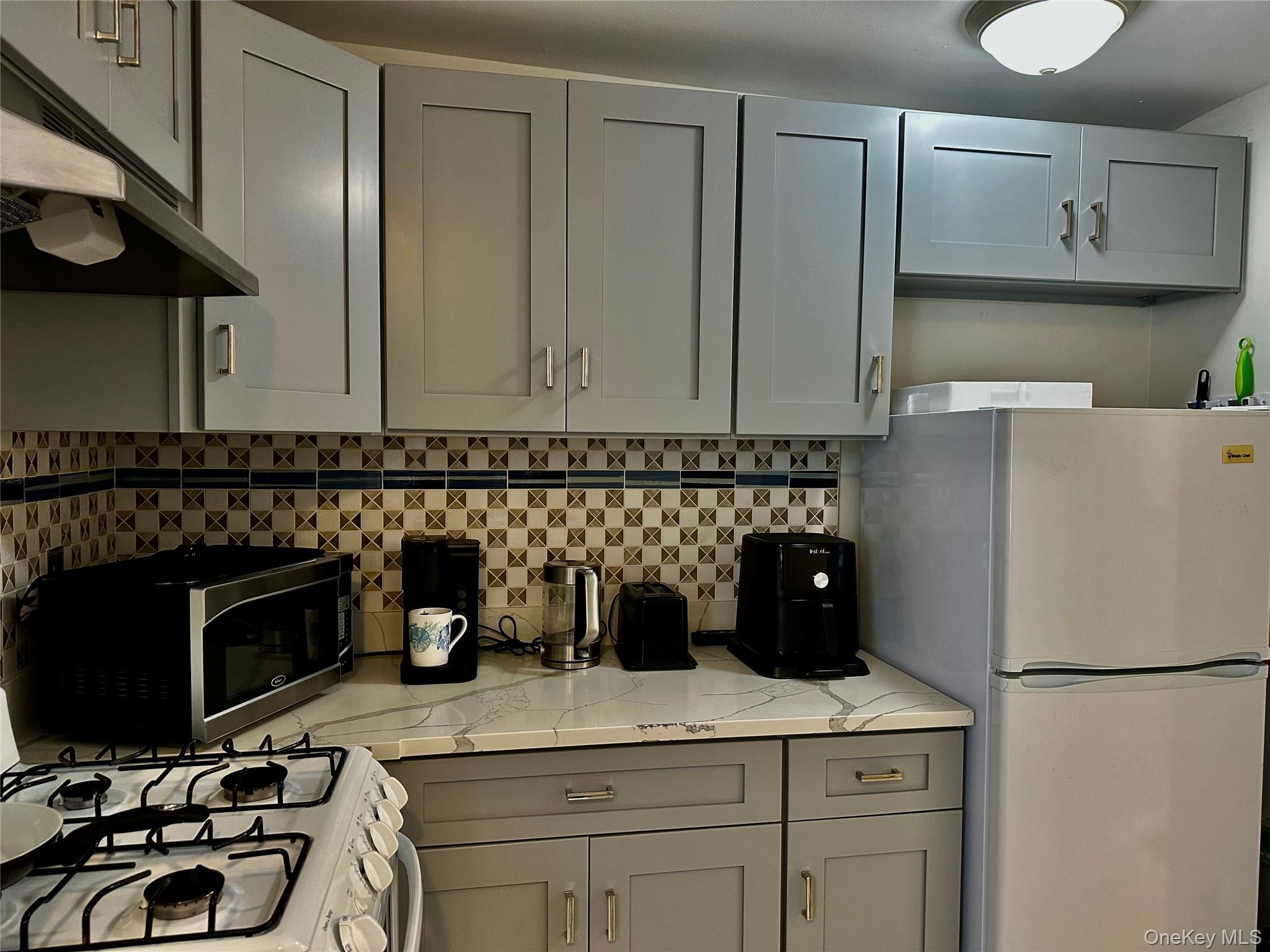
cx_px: 635
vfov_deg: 56.8
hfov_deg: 71.6
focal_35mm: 24
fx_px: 881
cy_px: 476
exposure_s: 1/60
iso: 320
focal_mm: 6.86
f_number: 1.78
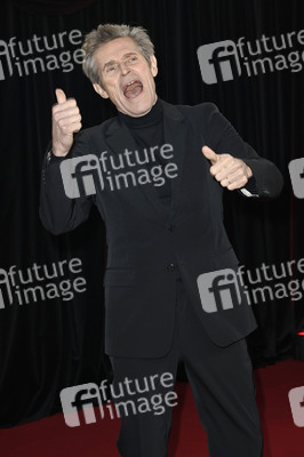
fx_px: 1078
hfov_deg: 16.0
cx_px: 152
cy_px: 228
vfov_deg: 23.9
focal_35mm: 85
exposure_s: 1/250
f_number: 5.6
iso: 1250
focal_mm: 85
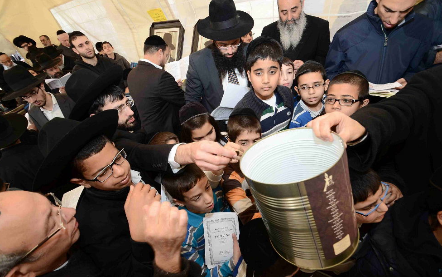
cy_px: 131
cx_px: 219
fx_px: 193
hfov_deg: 97.8
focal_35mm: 16
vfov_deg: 71.2
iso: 250
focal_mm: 10
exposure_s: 1/125
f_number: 5.6
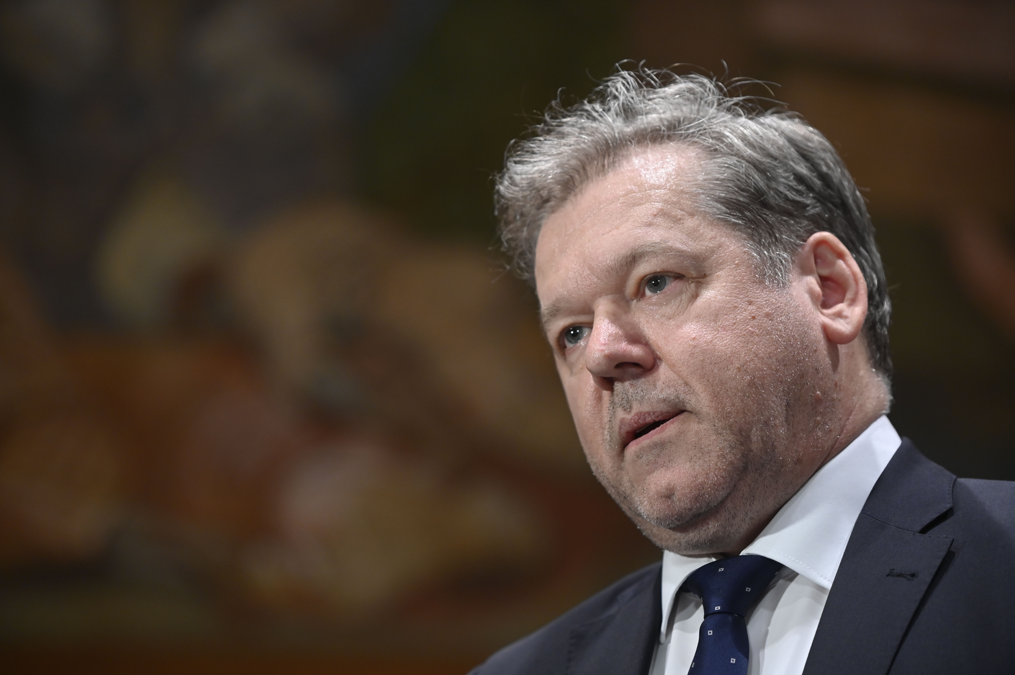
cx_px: 508
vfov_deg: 9.1
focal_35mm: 150
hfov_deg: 13.7
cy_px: 338
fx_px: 4226
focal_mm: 150
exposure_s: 1/200
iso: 1600
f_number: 3.5
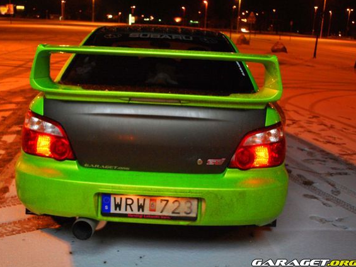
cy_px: 134
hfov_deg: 51.3
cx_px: 158
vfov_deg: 39.6
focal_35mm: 36
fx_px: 370
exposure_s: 1/25
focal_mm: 22
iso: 1600
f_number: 4
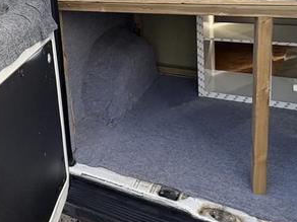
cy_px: 4
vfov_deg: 31.3
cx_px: 39
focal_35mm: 43
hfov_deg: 41.0
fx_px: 369
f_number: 2.2
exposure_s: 1/172
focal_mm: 2.22
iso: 64
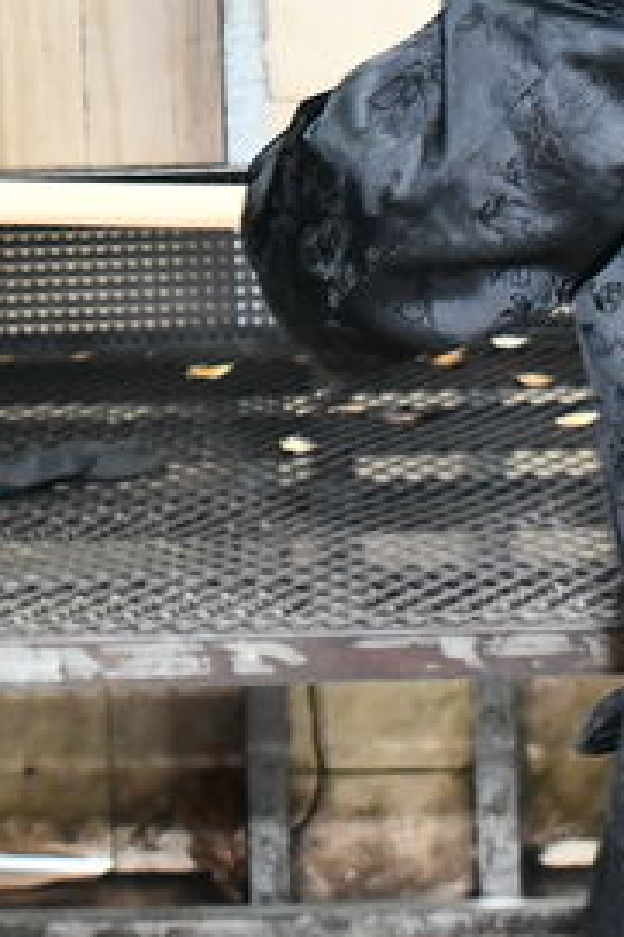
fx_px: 3748
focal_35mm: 144
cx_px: -165
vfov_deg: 13.9
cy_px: -105
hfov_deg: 9.4
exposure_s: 1/100
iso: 2000
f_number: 5
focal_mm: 28
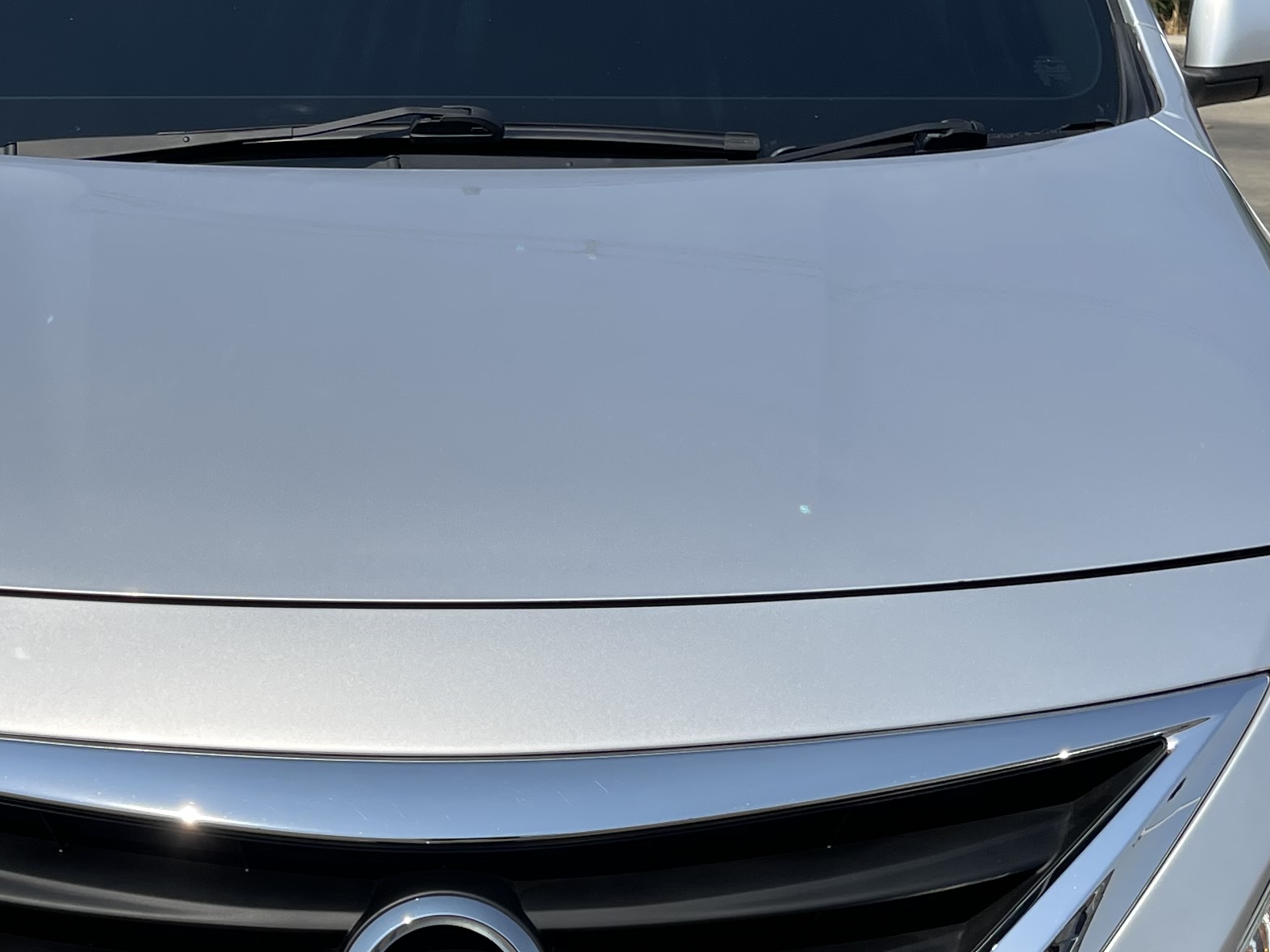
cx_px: 491
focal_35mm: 64
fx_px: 2348
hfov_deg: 30.2
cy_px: 636
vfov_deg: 22.8
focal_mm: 5.1
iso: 32
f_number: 1.6
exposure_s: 1/5917
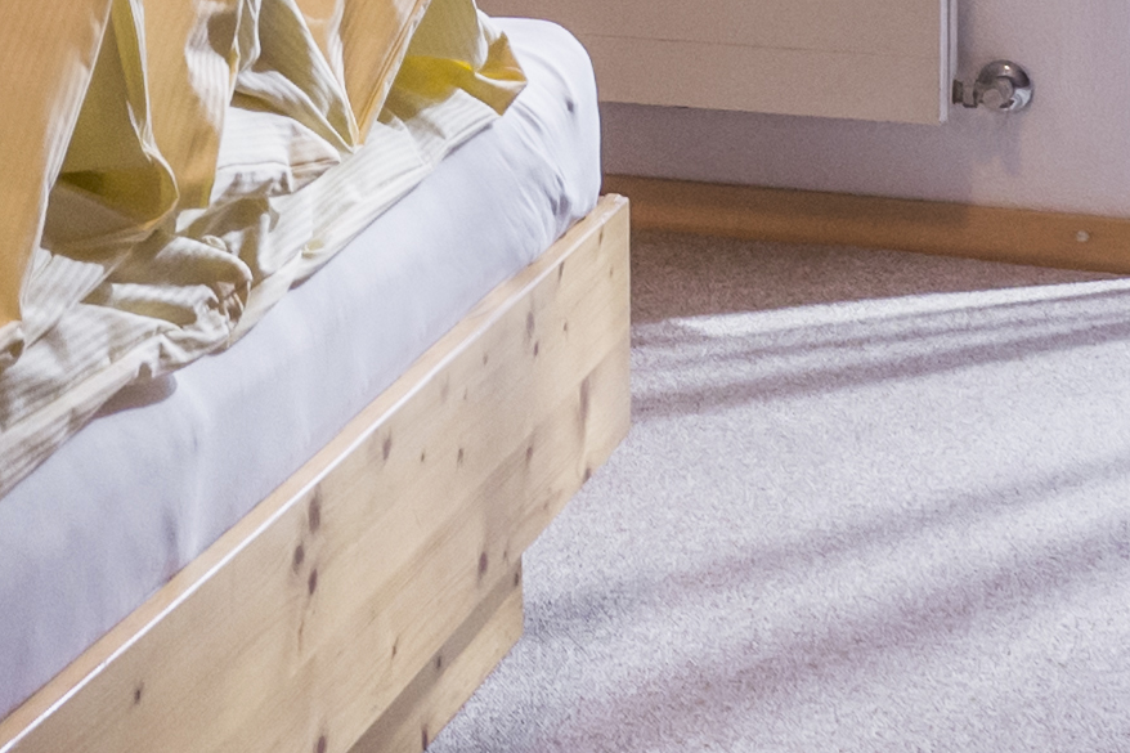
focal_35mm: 123
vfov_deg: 10.2
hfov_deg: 16.3
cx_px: 15
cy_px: -777
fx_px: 3860
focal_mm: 18
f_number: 5.6
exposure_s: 1/30
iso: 400
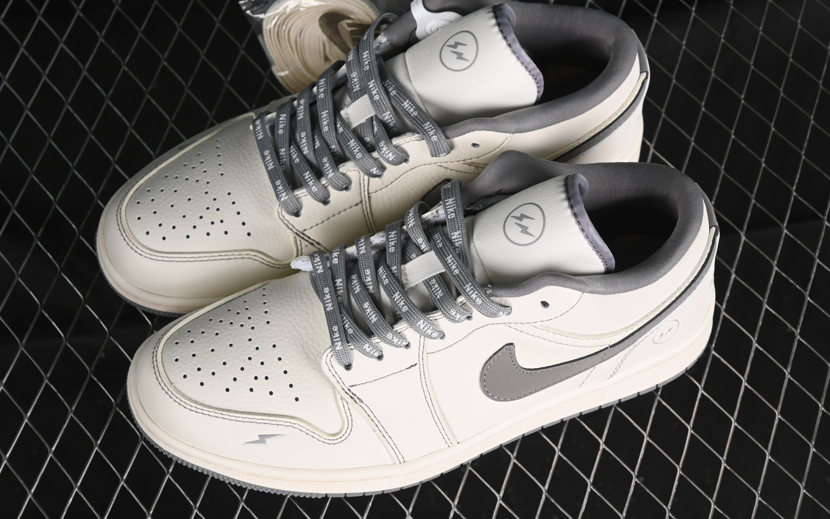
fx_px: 1742
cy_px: 244
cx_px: 417
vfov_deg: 16.9
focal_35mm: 77
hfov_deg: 26.8
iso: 160
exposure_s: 1/80
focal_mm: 50
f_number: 7.1
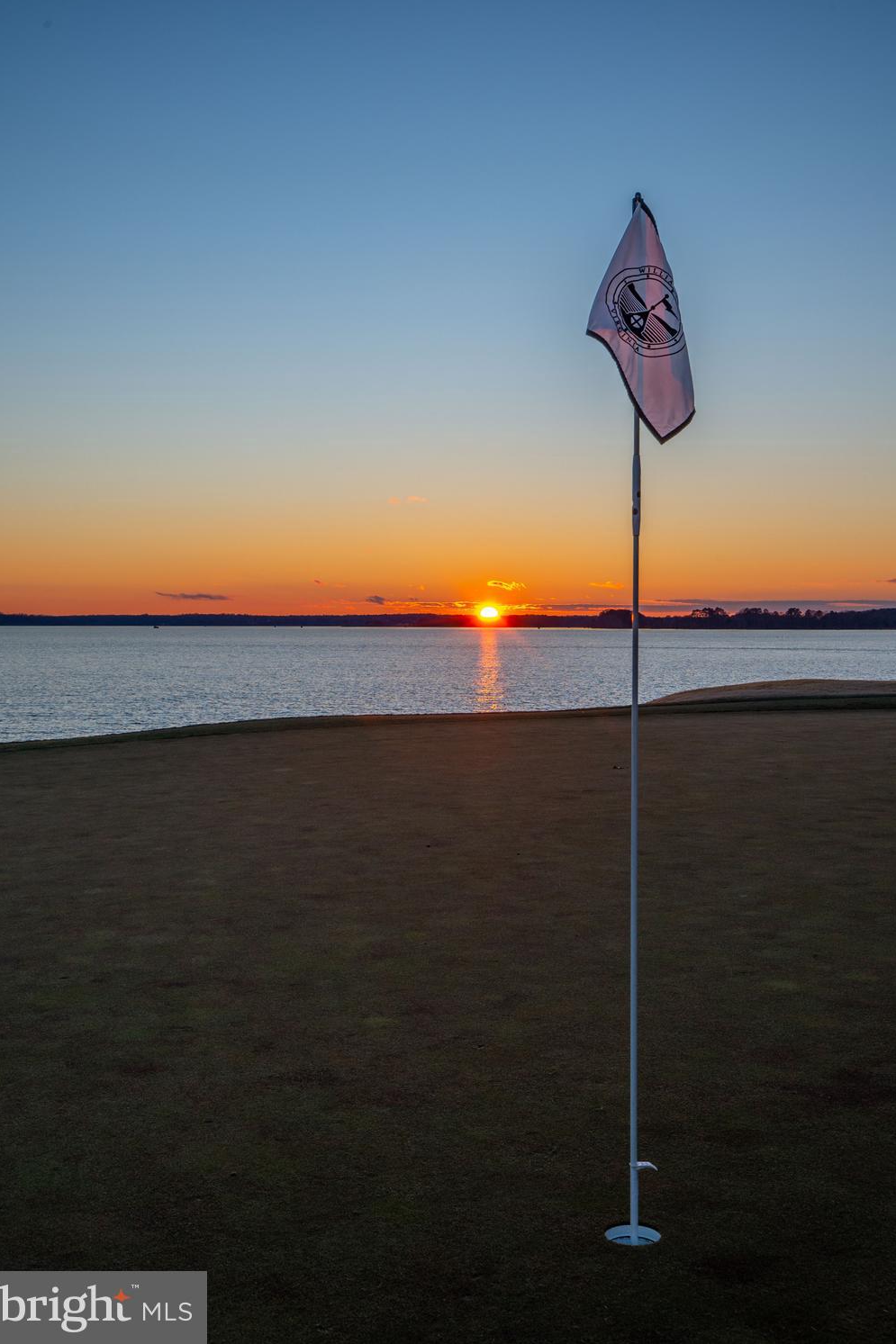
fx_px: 1344
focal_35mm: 36
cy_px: 654
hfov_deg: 36.9
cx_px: 444
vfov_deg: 53.1
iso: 320
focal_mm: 35
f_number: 11
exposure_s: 1/125
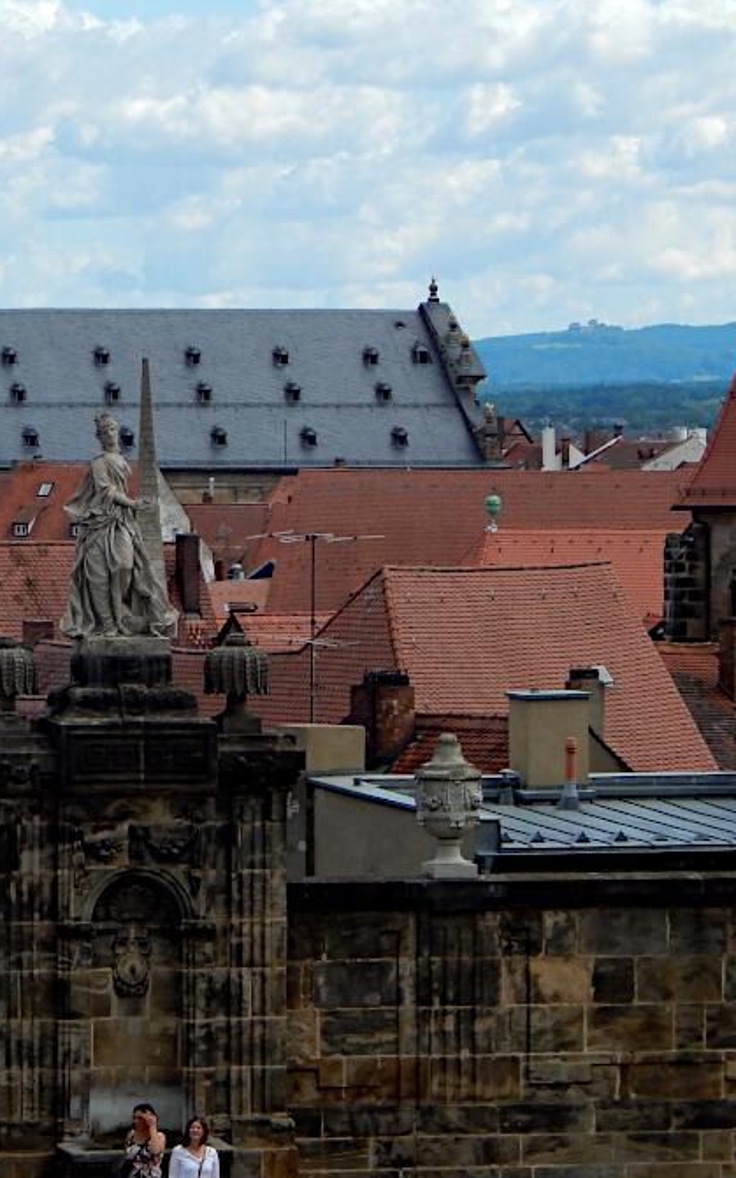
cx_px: -163
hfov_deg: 6.5
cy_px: 423
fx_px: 6391
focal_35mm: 199
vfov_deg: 10.5
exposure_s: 1/800
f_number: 4.5
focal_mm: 18.7
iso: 125
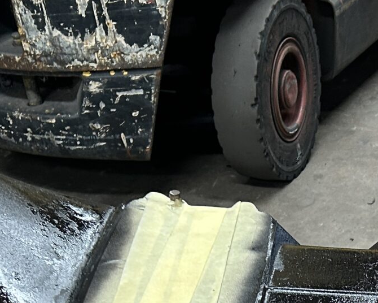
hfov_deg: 19.2
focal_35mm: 97
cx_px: 377
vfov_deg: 14.3
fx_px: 1085
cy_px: 521
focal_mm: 5.7
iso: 125
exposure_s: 1/80
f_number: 1.5
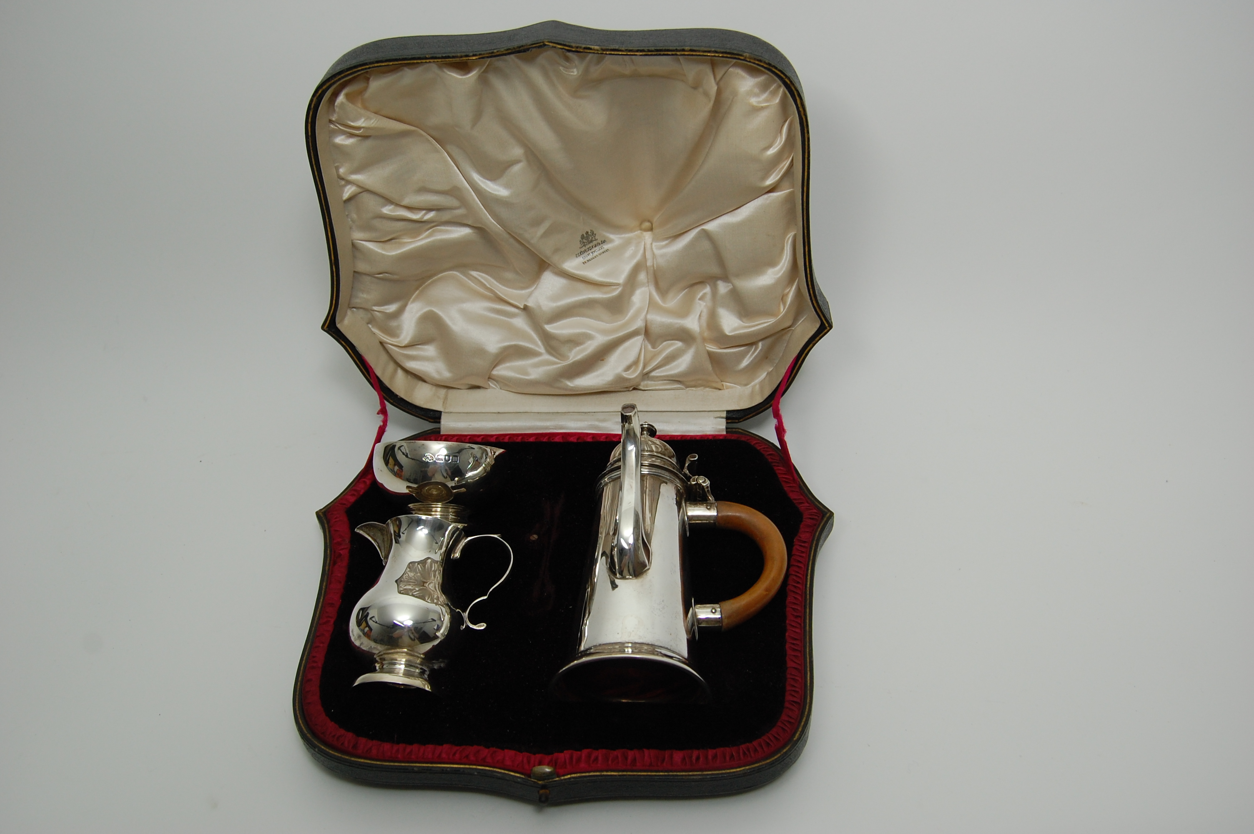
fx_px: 1201
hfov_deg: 55.1
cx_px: 627
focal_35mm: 34
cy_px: 417
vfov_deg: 38.3
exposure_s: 1/125
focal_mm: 23
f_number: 5.6
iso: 400
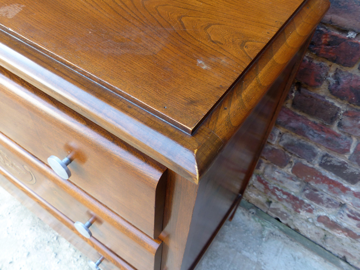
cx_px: 180
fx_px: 333
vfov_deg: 44.2
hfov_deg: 56.8
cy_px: 135
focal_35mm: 32
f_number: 2.8
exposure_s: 1/60
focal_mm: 5.6
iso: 100
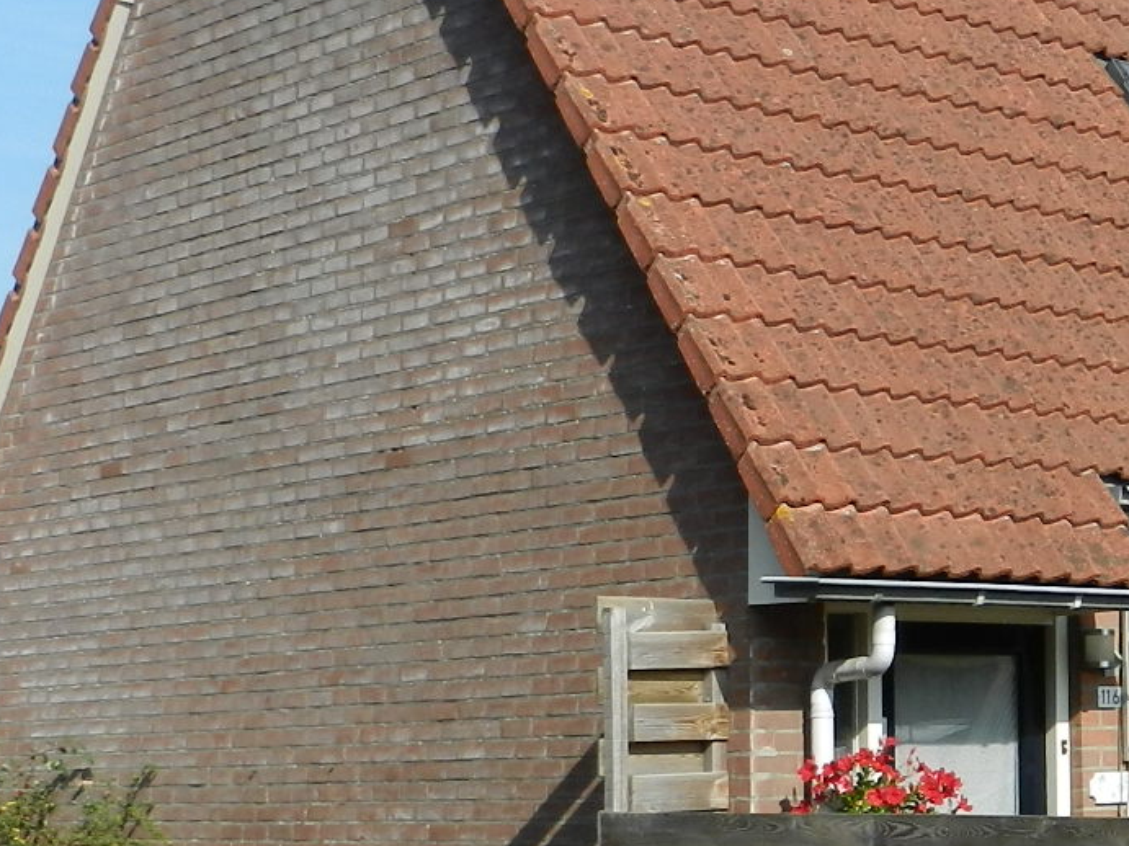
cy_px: 563
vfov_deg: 17.1
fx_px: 2804
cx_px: 1443
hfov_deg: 20.8
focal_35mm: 86
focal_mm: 5.1
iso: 160
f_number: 3.6
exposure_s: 1/1250
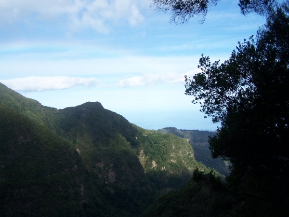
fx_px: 317
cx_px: 144
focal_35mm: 38
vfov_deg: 37.7
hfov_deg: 49.0
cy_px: 108
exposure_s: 1/1000
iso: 80
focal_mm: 6.3
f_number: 2.8
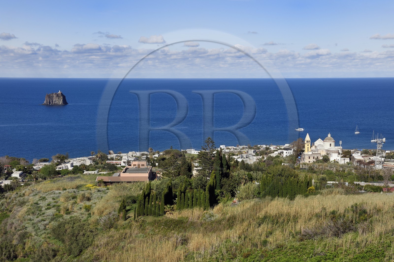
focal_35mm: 55
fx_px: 601
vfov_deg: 24.6
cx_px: 197
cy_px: 131
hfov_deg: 36.3
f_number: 11
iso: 200
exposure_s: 1/400
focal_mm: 55
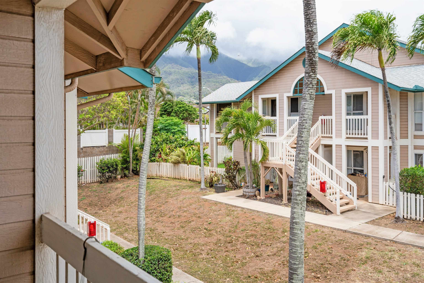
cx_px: 212
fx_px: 389
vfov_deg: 40.0
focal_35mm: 33
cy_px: 142
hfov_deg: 57.2
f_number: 8
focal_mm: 33
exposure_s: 1/500
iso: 320
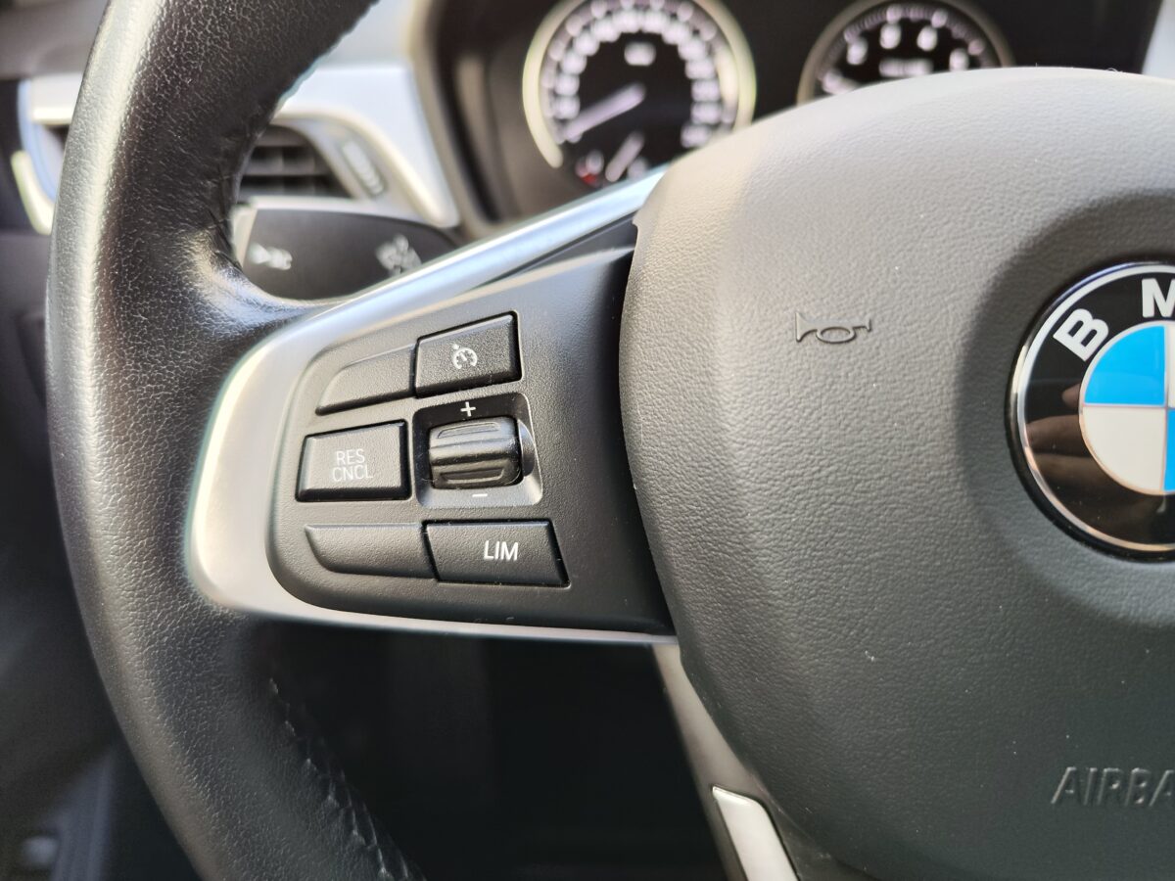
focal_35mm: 23
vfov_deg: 58.9
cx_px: 588
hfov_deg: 73.9
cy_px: 440
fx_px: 781
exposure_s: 1/100
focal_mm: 7.01
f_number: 1.69
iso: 131
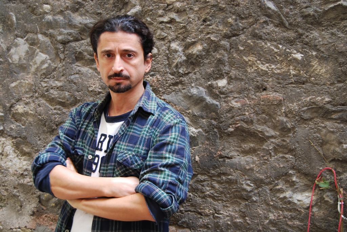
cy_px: 116
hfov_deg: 43.6
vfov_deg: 29.9
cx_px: 174
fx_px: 434
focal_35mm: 45
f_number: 4.2
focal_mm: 30
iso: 200
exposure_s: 1/30
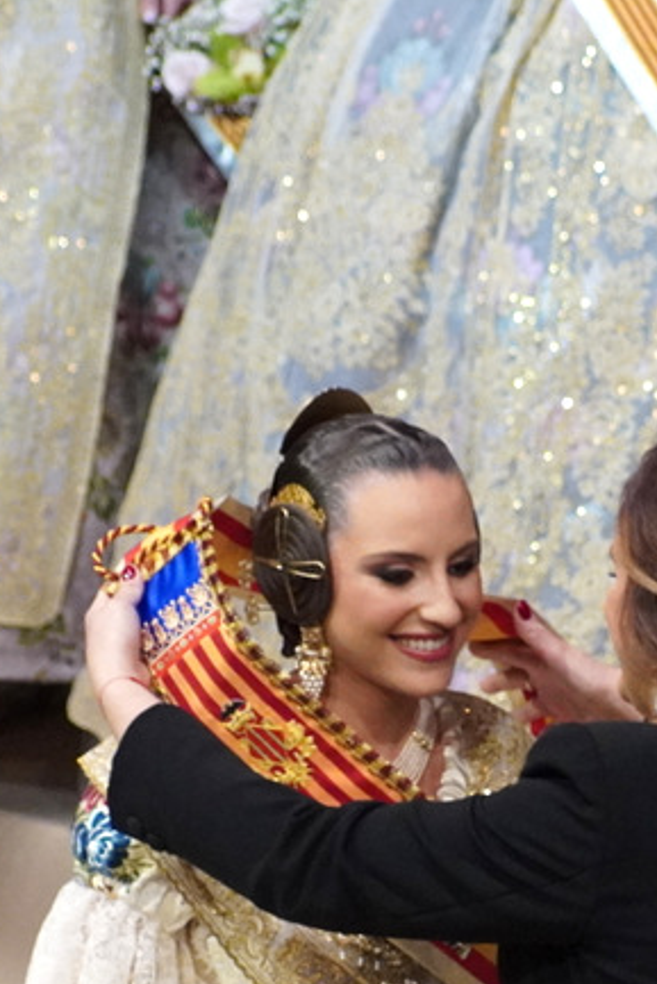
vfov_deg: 3.1
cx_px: 548
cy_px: 904
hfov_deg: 2.1
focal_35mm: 665
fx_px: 18188
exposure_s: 1/250
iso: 3200
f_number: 5.6
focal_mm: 160
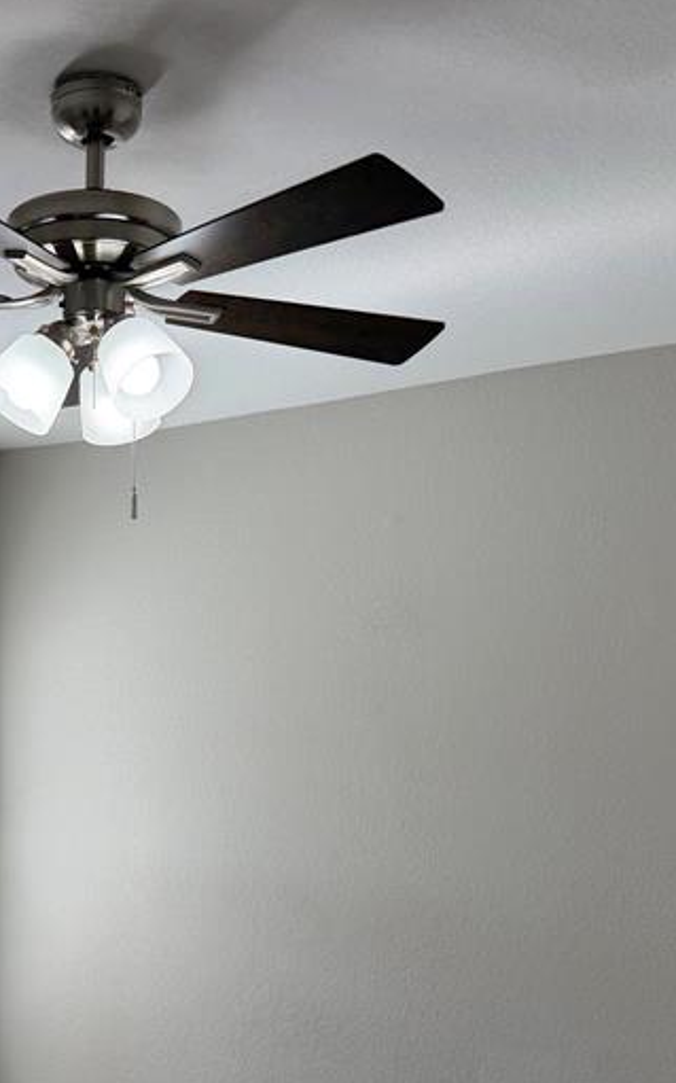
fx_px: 1505
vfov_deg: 38.9
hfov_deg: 24.9
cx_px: 134
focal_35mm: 51
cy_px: 765
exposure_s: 1/203
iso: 125
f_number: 1.78
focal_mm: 6.76
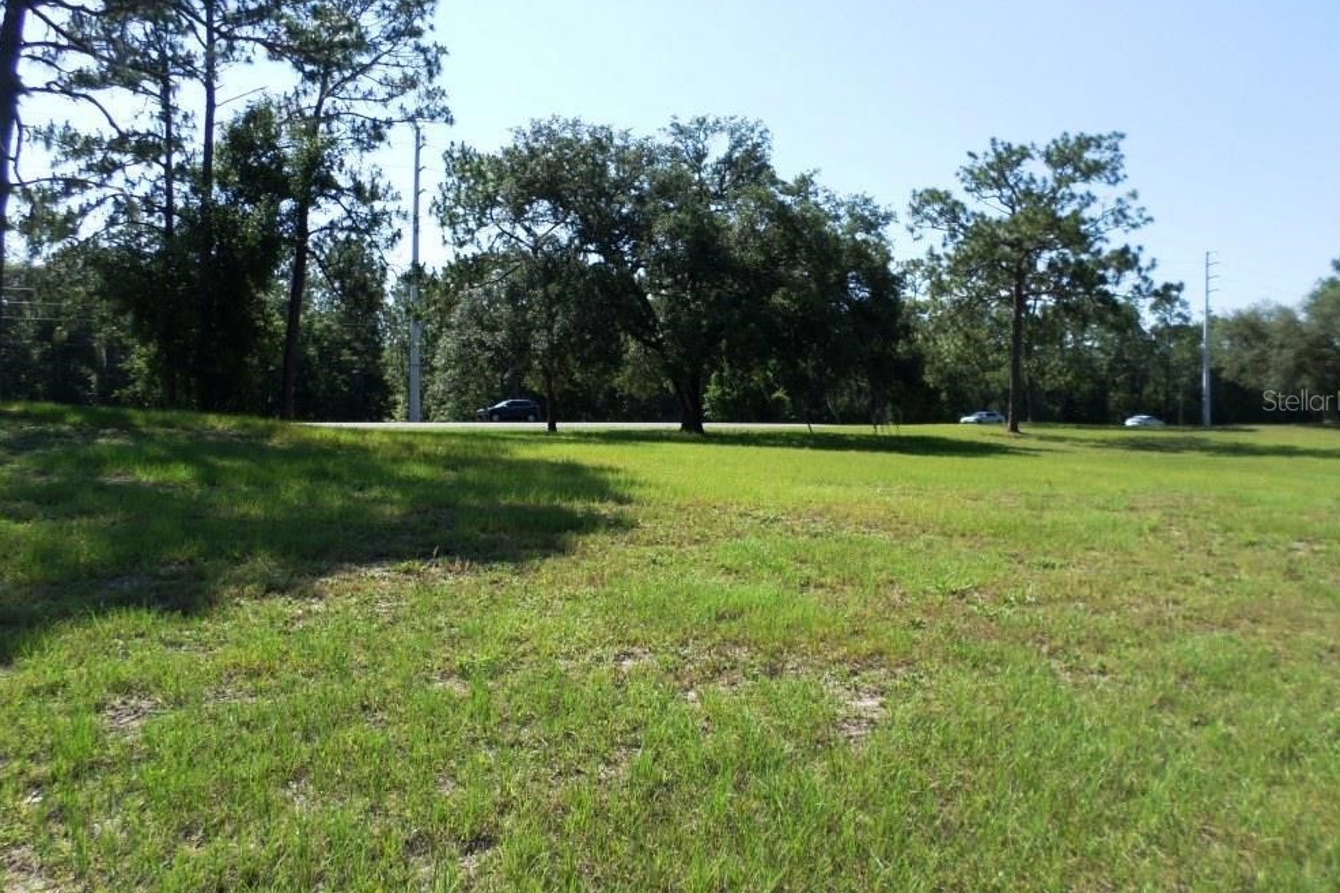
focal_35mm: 27
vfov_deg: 47.8
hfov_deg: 67.4
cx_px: 694
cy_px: 400
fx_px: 1005
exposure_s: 1/1000
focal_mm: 4.5
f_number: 2.5
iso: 80
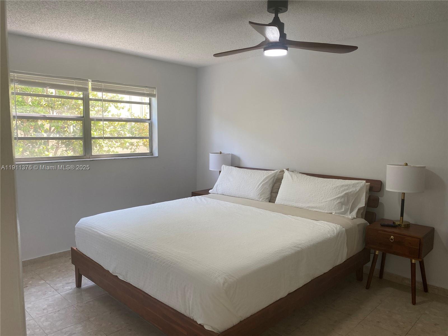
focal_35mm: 26
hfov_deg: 67.3
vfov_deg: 53.1
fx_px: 336
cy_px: 168
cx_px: 224
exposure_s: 1/120
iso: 64
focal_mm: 4.25
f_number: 1.8
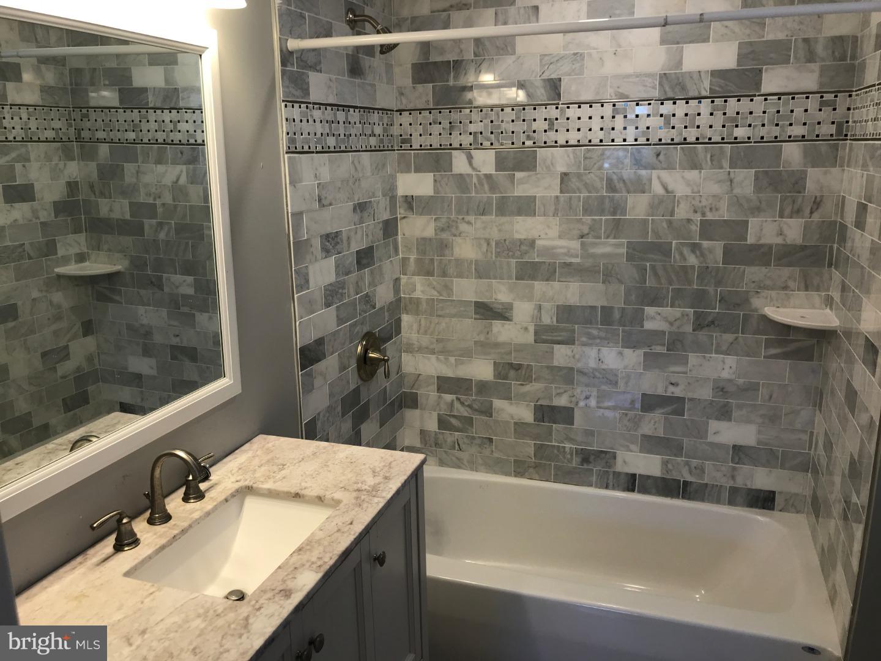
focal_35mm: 28
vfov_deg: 49.7
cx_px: 440
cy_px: 330
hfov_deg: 63.4
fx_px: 713
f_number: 1.8
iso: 20
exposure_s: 1/60
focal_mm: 3.99
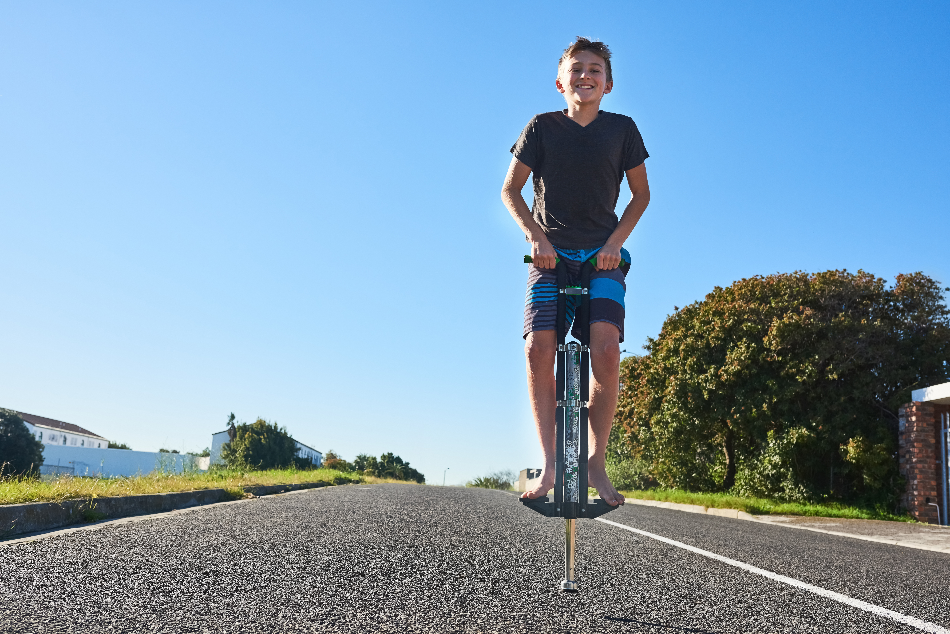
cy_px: 317
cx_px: 475
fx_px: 924
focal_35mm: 35
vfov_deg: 37.9
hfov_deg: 54.4
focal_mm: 35
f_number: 6.3
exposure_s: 1/1000
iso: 200
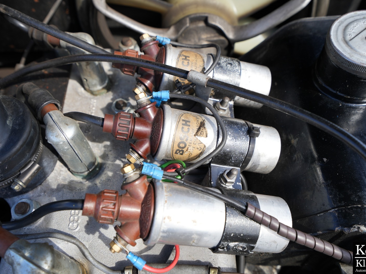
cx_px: 181
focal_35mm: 32
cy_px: 138
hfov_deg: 56.8
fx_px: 338
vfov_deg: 44.2
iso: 100
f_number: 5.6
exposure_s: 1/125
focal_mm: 29
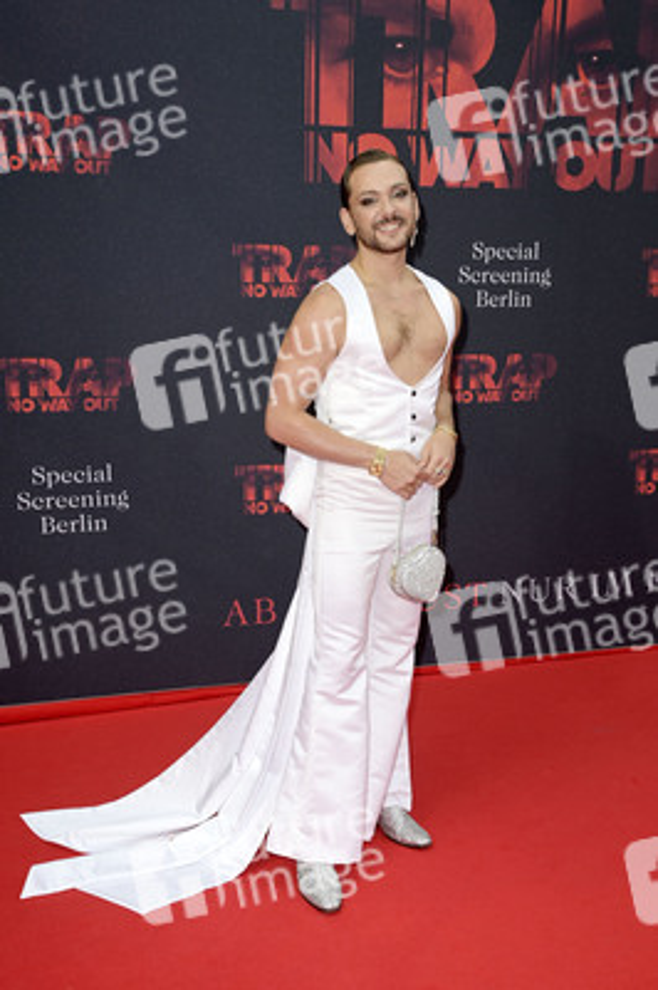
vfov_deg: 48.5
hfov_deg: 33.3
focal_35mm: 40
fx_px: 1098
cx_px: 329
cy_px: 495
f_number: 6.3
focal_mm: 40
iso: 250
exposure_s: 1/250
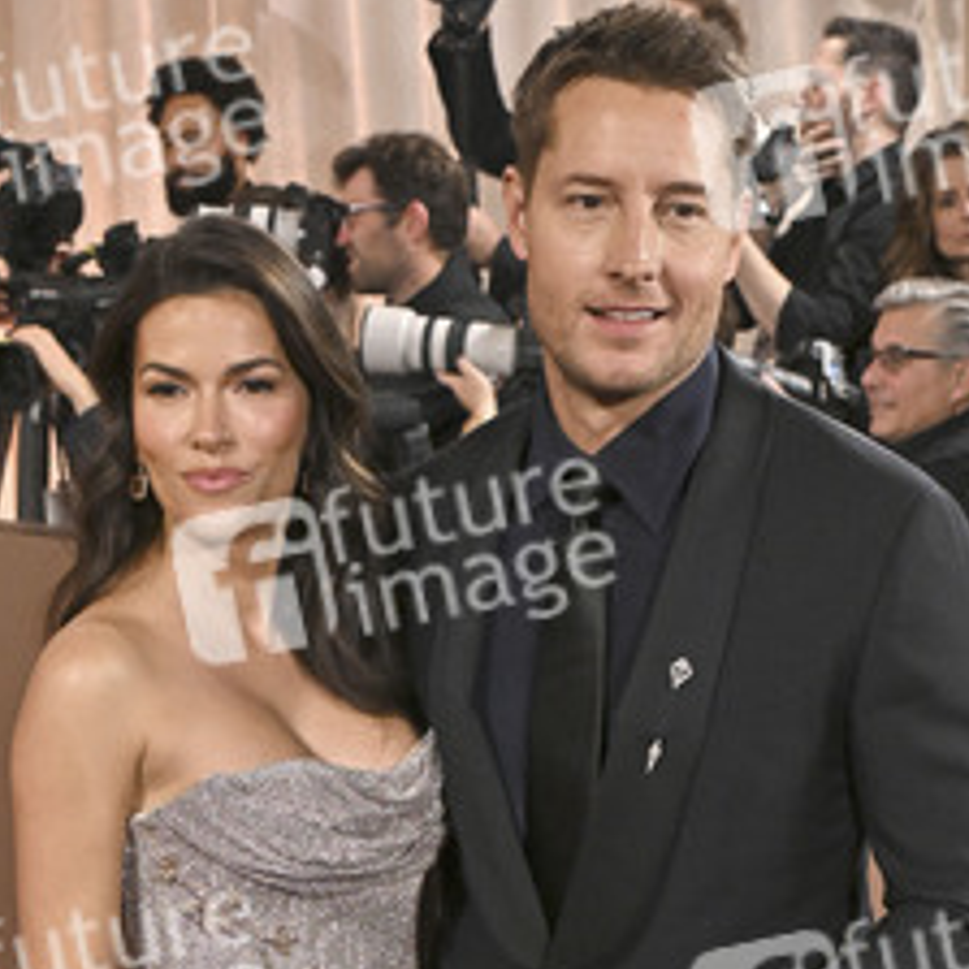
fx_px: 1774
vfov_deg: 29.8
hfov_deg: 30.5
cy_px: 779
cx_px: 519
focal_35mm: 56
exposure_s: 1/320
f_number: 5.6
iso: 2500
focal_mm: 37
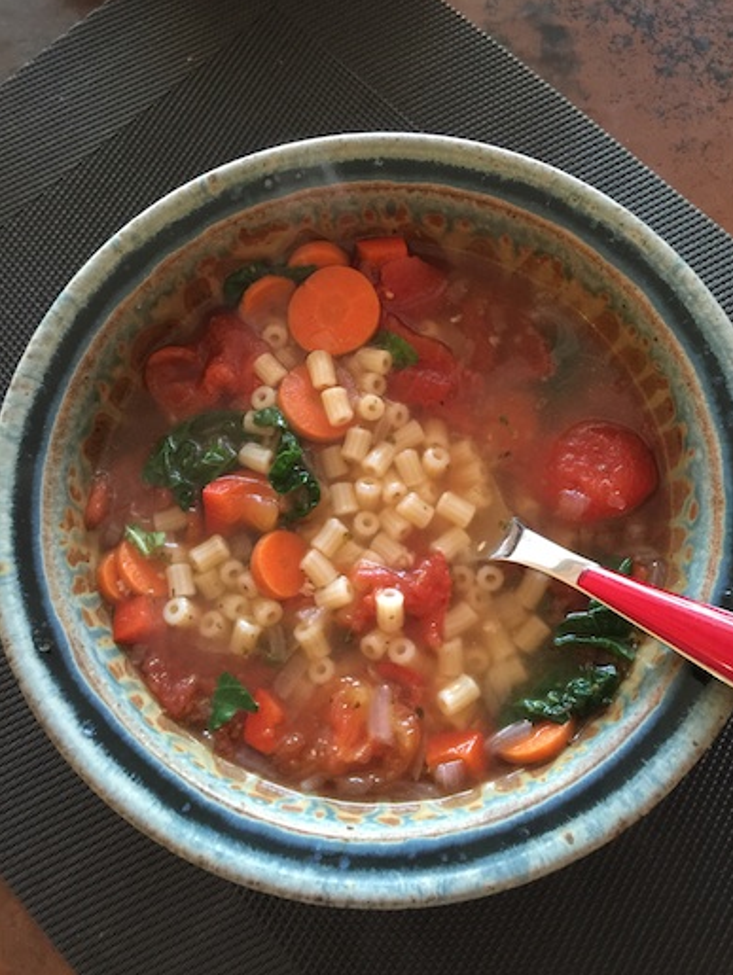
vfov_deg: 59.9
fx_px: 846
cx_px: 377
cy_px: 495
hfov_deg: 46.8
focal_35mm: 30
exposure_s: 1/8
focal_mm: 4.15
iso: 125
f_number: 2.2
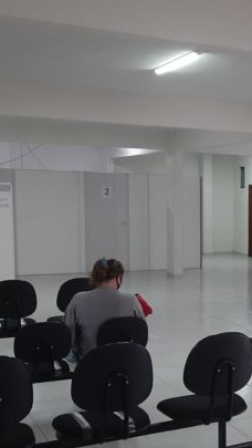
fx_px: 665
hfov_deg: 19.8
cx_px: 323
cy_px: 279
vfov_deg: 37.0
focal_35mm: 56
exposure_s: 1/50
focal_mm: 3.93
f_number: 1.7
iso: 125
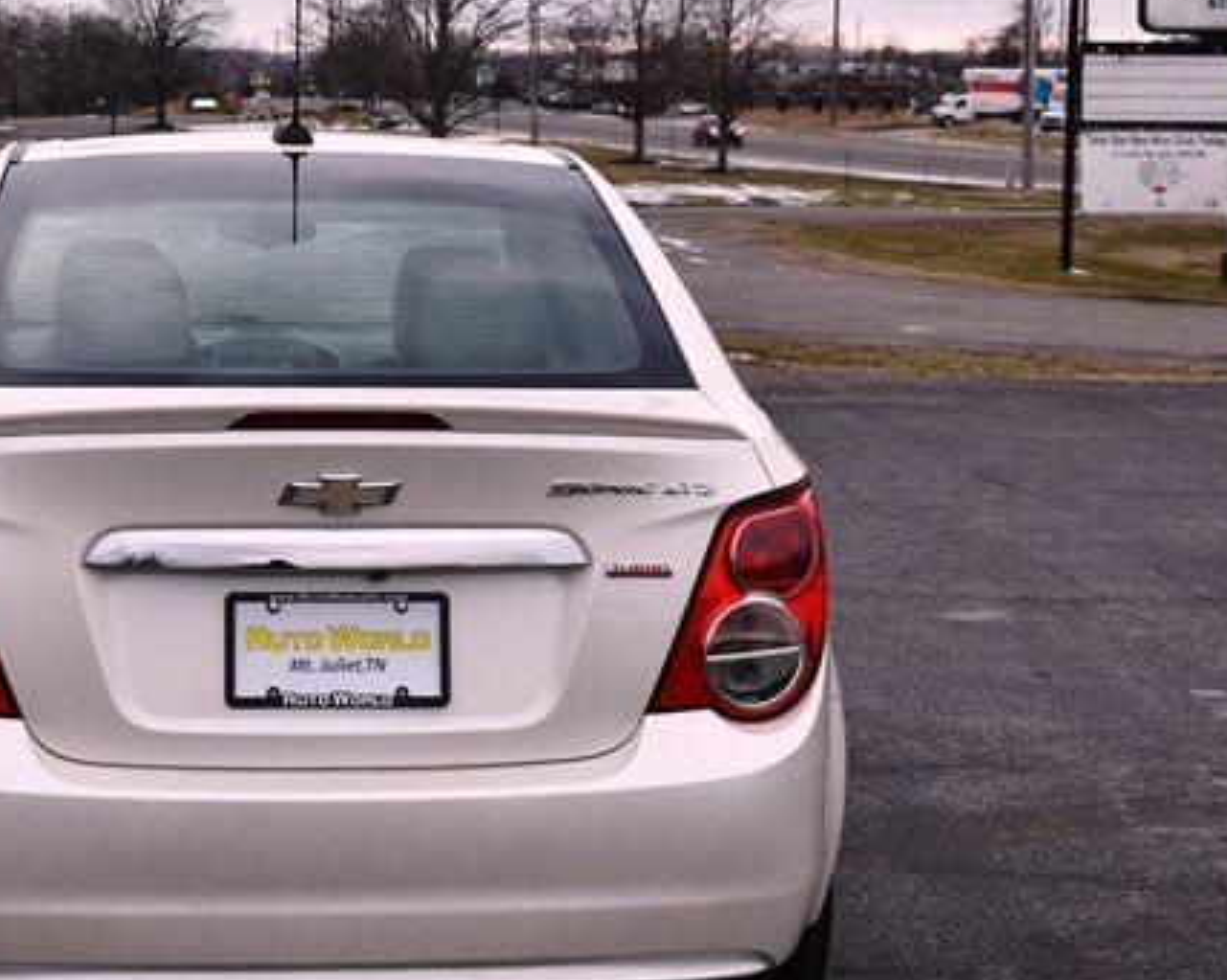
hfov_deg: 24.9
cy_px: 453
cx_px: 385
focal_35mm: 76
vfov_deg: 20.1
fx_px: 2758
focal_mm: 36
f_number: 6.3
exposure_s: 1/250
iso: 200
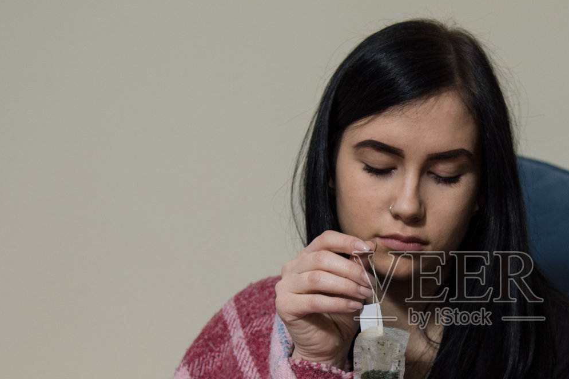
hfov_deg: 18.3
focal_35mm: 111
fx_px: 1754
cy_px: 291
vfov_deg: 12.3
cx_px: 449
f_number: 4
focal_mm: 46
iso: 320
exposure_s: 1/100
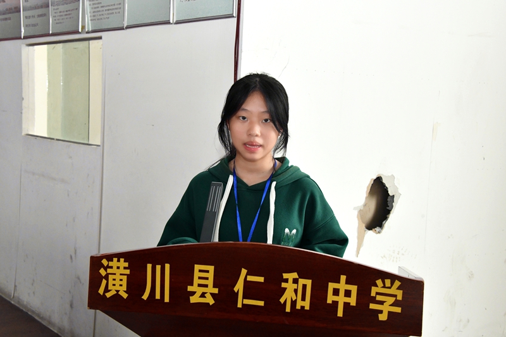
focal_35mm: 55
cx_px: 253
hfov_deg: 36.3
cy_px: 168
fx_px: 773
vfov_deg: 24.6
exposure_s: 1/125
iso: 4500
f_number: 9
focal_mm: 55
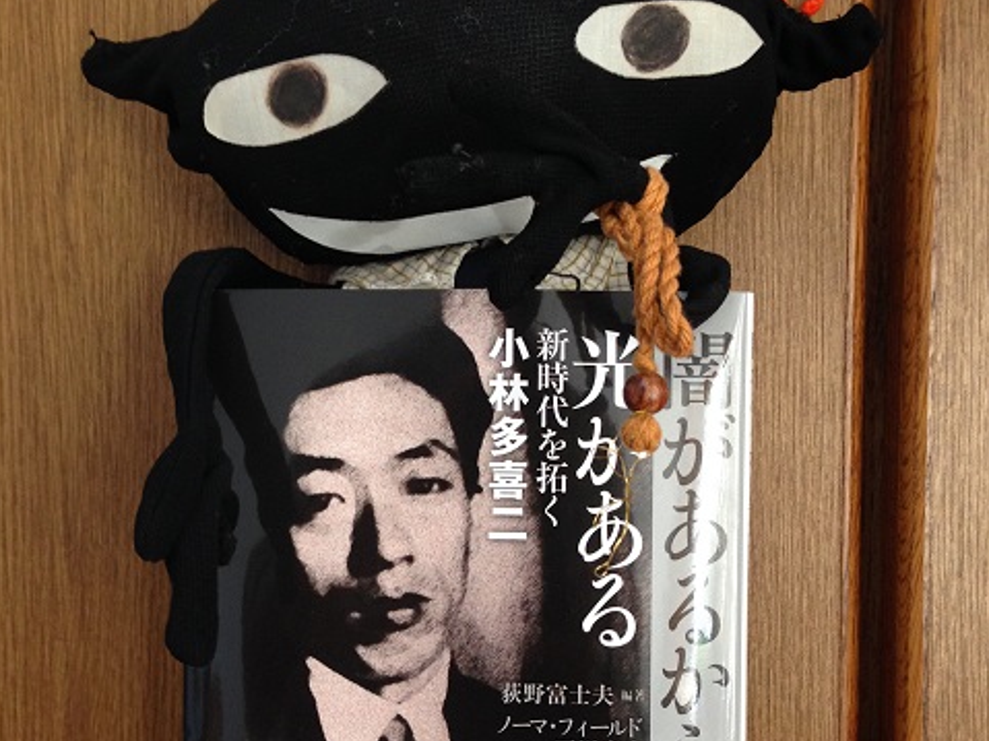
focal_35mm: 45
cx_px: 487
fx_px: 1285
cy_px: 457
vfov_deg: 32.0
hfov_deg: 42.1
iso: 125
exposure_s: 1/20
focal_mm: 4.12
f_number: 2.4
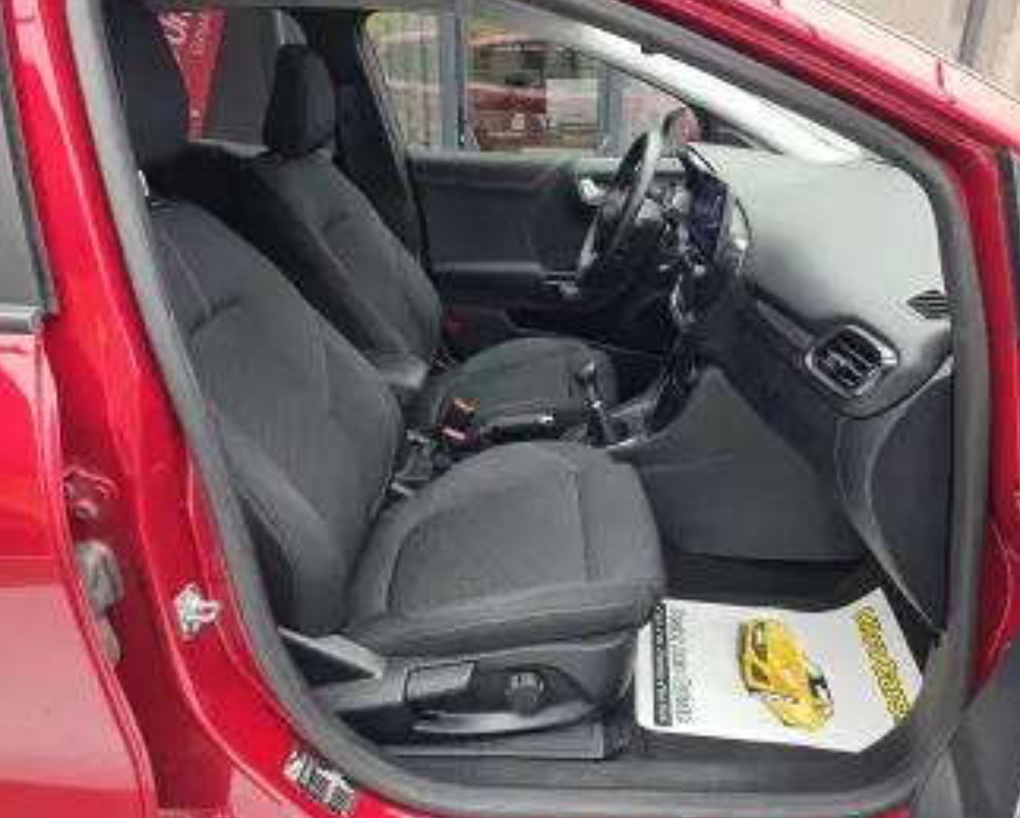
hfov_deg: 68.0
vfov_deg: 56.9
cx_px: 543
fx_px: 755
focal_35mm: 25
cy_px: 420
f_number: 1.7
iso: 80
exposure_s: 1/100
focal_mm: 6.25
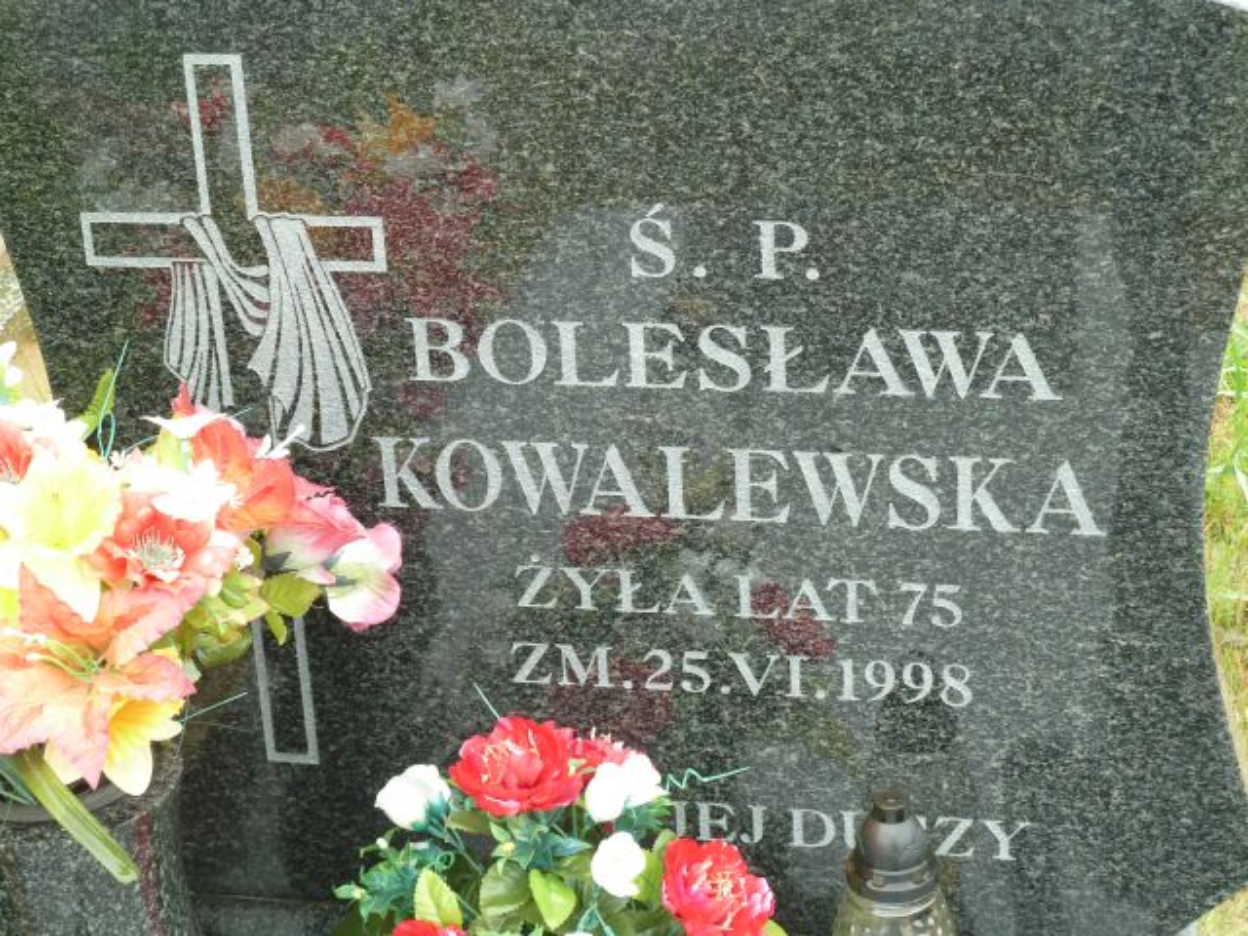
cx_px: 624
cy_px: 468
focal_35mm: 72
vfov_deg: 20.4
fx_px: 2596
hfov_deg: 27.0
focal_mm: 11.9
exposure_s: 1/40
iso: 100
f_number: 4.1
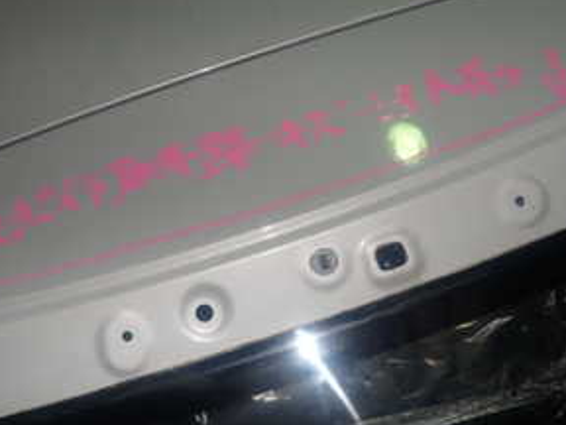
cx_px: 275
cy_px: 150
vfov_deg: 27.9
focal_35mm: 52
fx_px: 850
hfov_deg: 36.8
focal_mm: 4.5
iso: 200
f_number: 5.6
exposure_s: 1/30
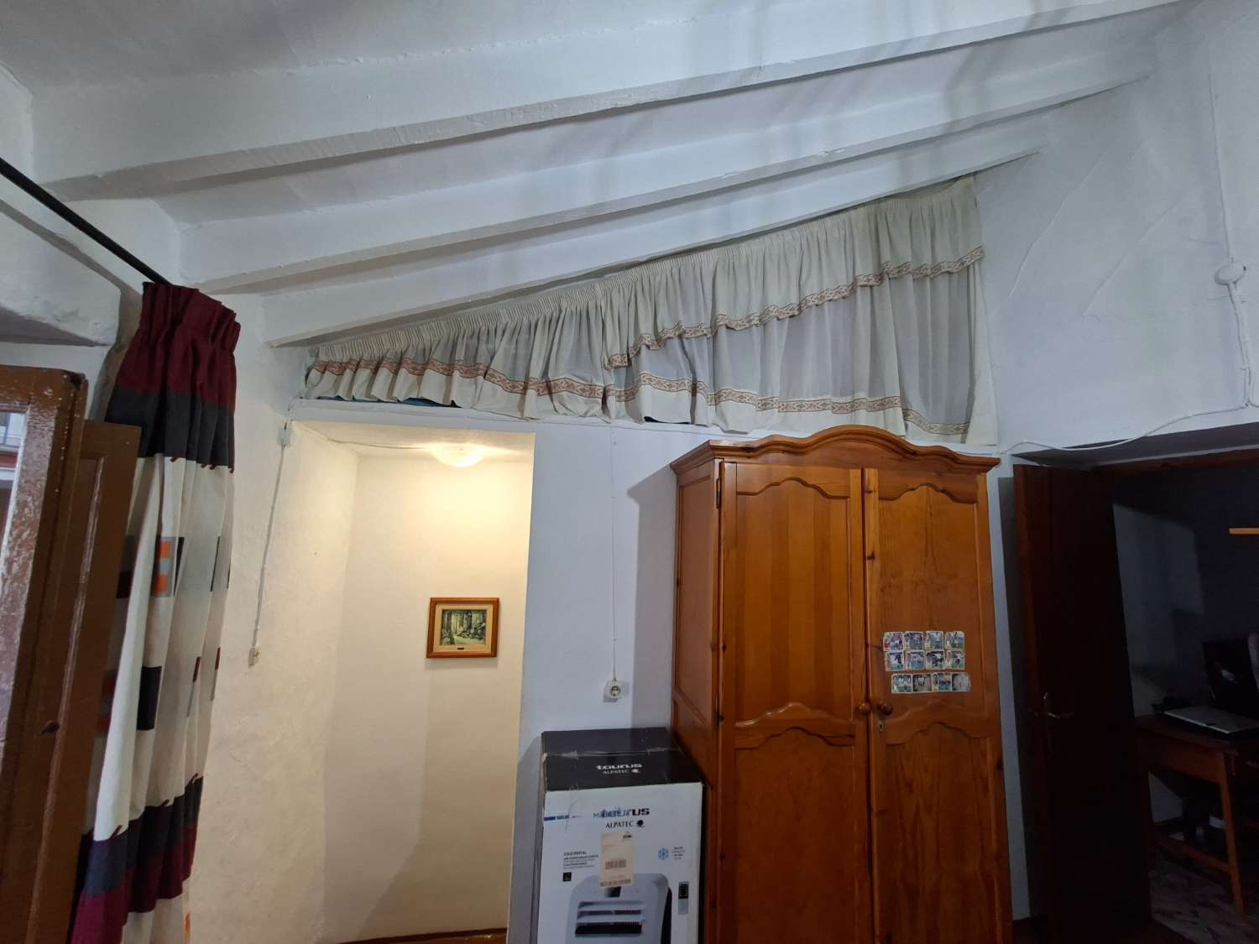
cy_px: 472
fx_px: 473
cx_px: 630
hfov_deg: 106.2
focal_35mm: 13
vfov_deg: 89.9
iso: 200
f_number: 2.2
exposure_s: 1/40
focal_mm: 1.74
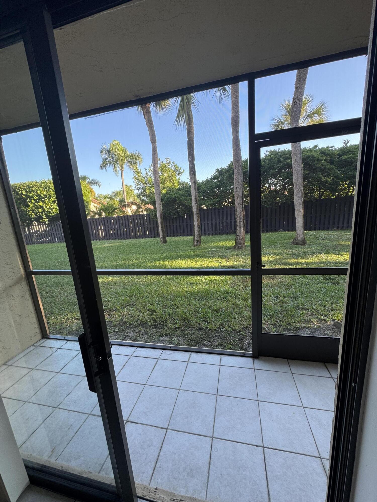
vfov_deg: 102.1
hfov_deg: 85.7
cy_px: 251
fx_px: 203
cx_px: 188
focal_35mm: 14
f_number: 2.2
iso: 50
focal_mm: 2.22
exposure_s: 1/99
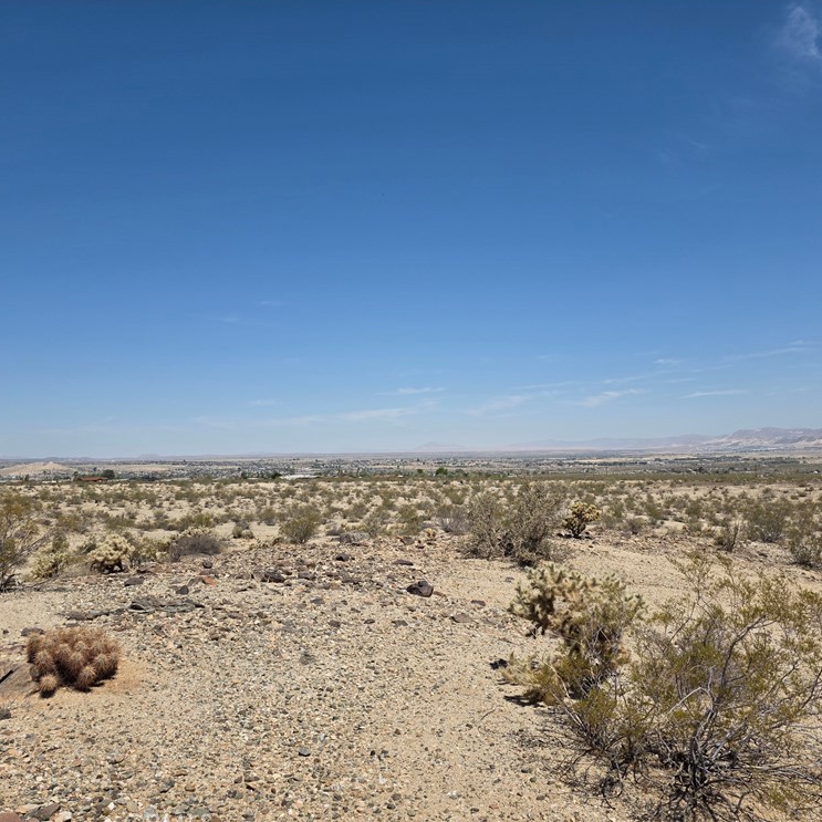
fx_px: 752
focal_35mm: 28
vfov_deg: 57.3
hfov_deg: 57.3
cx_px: 397
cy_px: 415
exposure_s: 1/7944
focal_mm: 6.3
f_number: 1.7
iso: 64
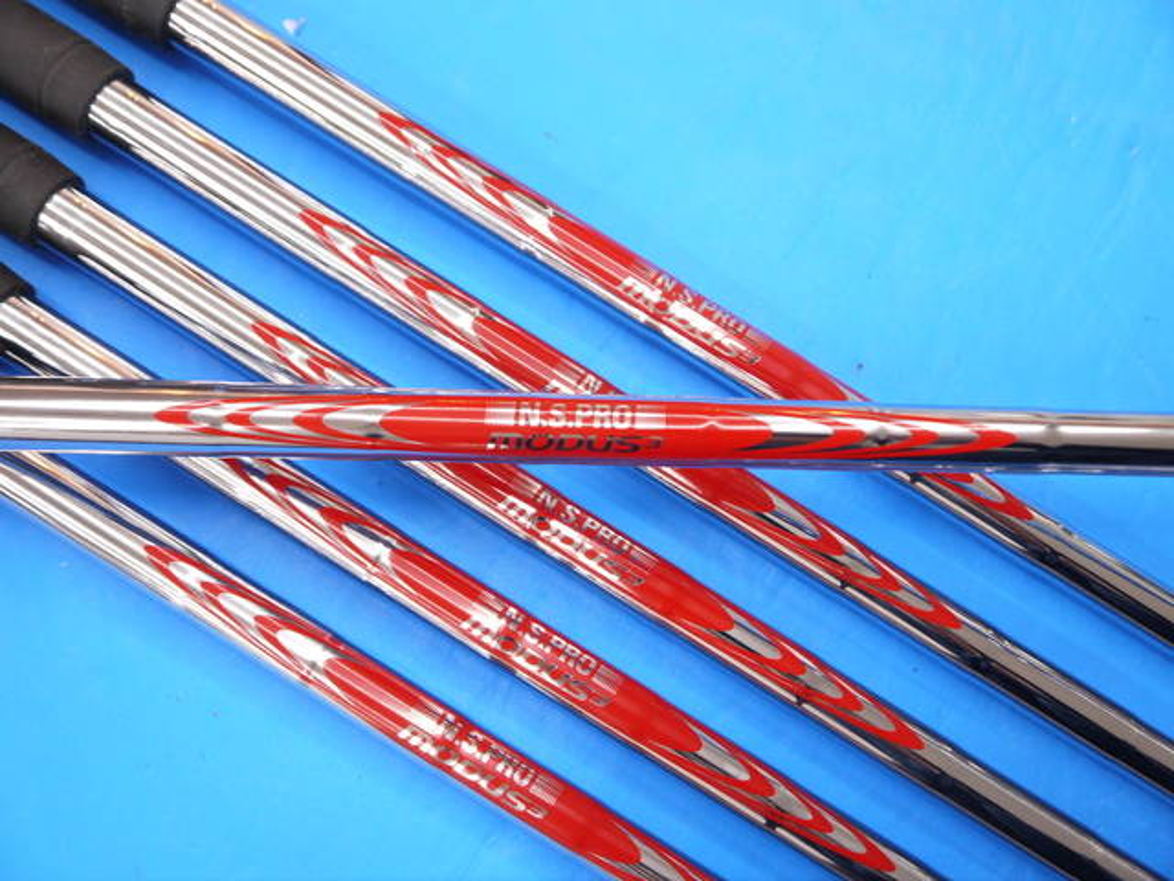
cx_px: 587
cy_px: 440
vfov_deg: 29.1
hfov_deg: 38.2
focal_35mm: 50
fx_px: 1696
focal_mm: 25
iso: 640
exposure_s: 1/125
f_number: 4.6
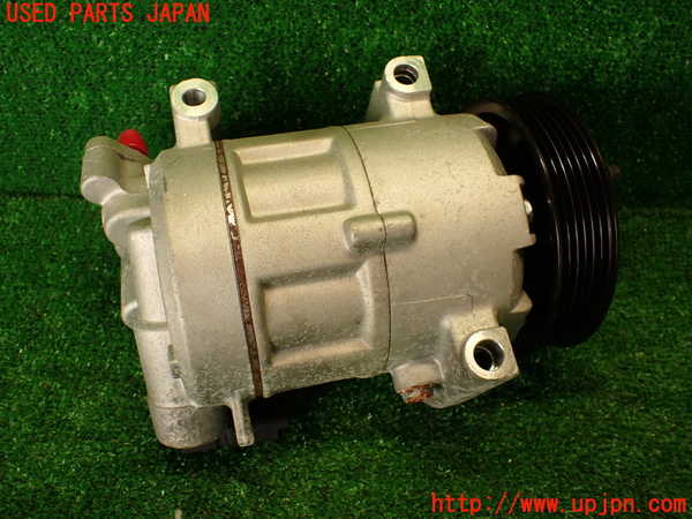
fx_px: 600
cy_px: 260
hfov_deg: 60.0
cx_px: 346
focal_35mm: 30
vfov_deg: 46.8
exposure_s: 1/60
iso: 200
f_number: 2.3
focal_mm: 5.4
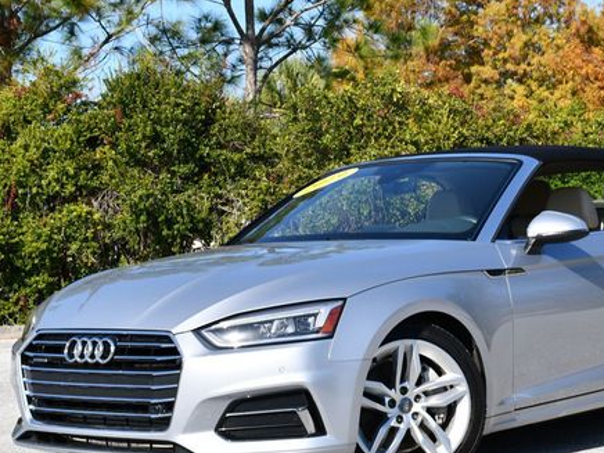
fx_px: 1675
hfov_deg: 20.4
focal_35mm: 96
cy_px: 229
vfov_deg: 15.4
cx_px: 399
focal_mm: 34
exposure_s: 1/250
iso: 100
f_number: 8
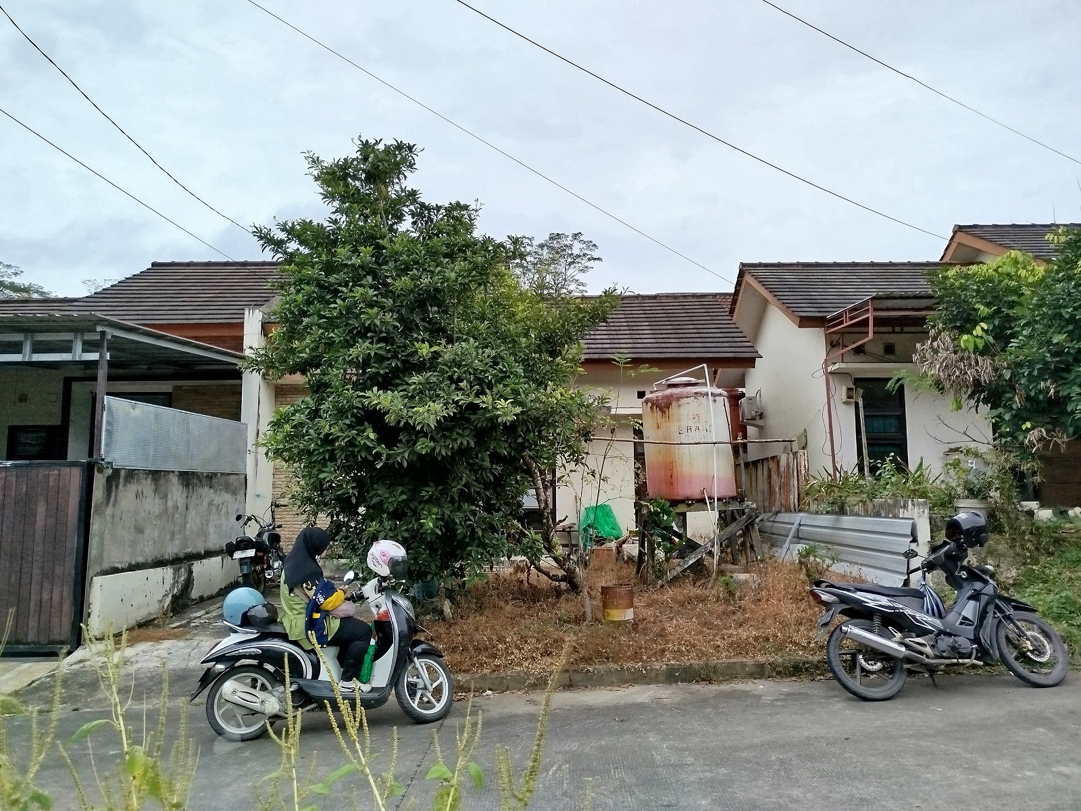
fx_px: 749
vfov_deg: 56.8
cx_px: 540
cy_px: 406
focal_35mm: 24
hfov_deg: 71.6
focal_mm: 5.31
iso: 50
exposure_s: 1/735
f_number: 1.7
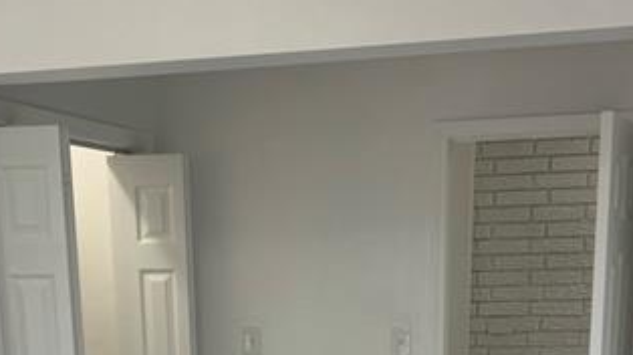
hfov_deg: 32.8
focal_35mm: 64
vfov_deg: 17.2
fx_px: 1073
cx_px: 264
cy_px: 506
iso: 64
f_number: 1.78
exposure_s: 1/120
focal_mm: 6.76
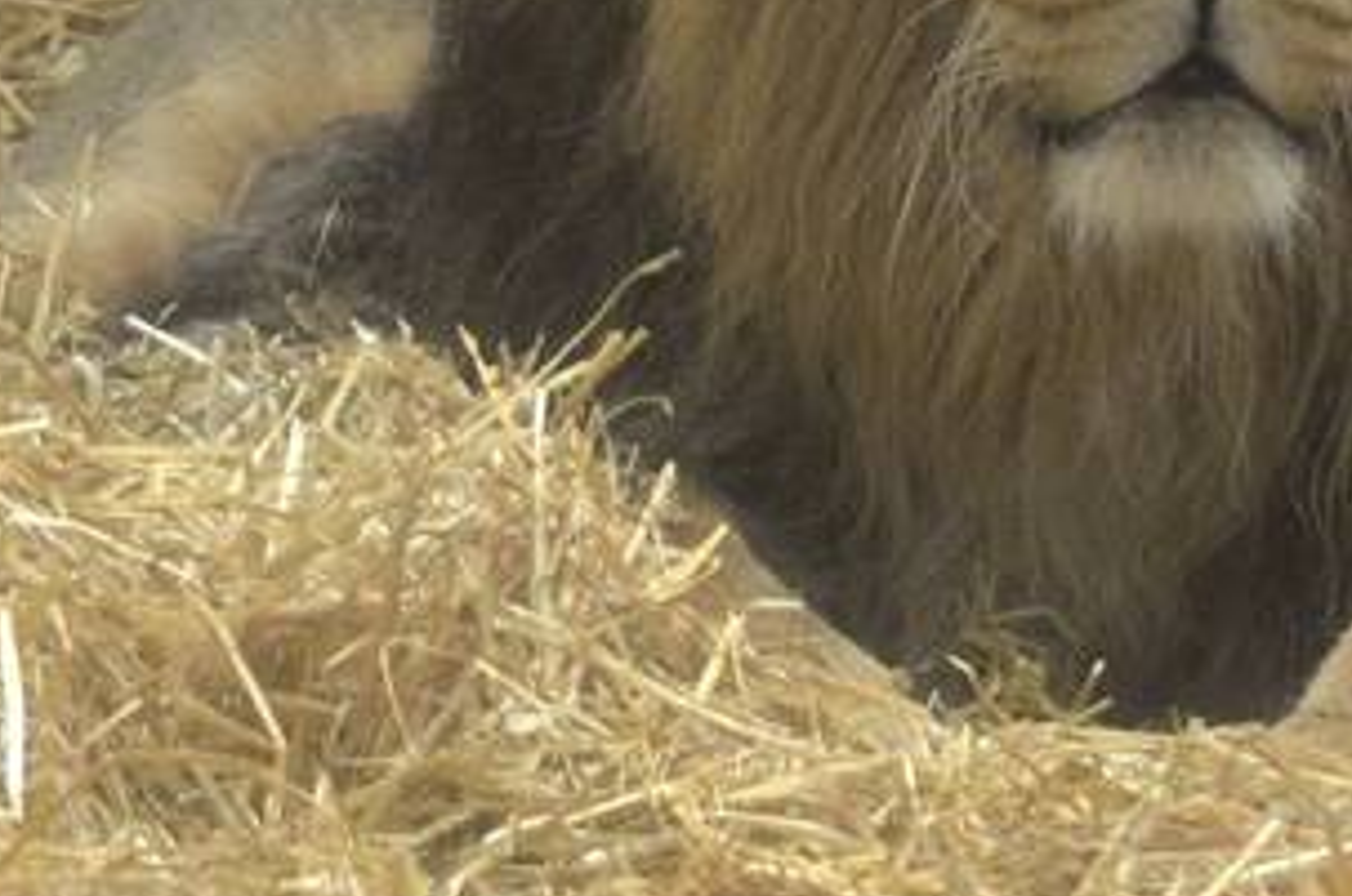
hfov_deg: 3.7
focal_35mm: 554
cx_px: 999
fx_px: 20773
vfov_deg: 2.5
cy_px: -94
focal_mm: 70
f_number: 4.5
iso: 900
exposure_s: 1/30
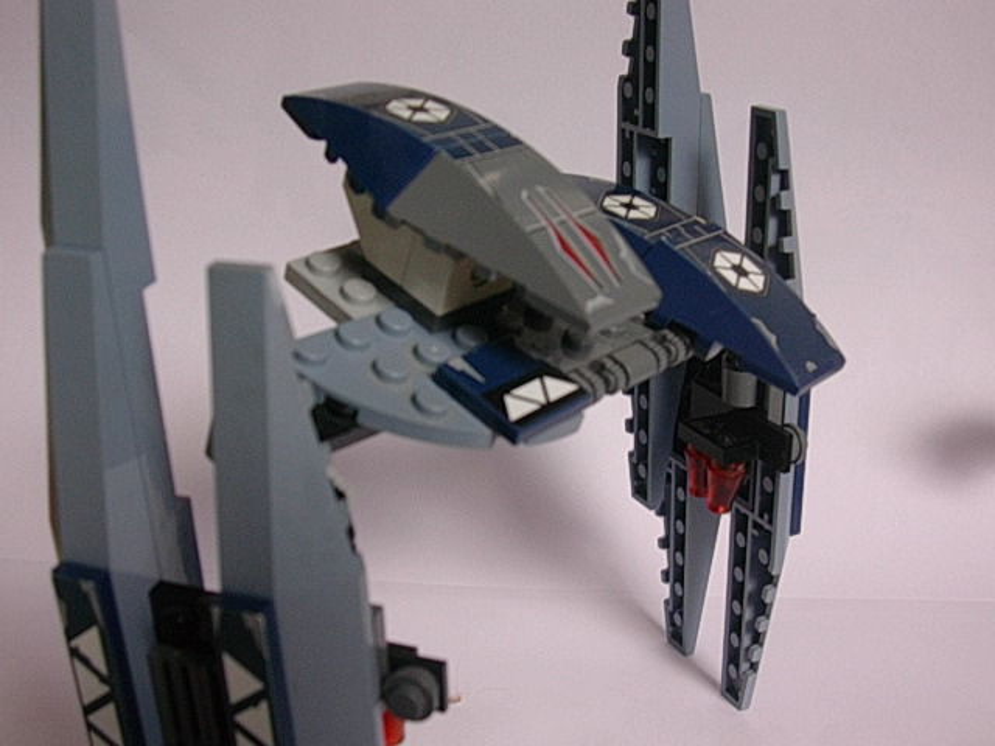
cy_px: 373
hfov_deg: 42.1
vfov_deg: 32.2
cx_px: 498
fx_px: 1293
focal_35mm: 45
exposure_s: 1/33.9
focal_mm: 6.7
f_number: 2.9
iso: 70
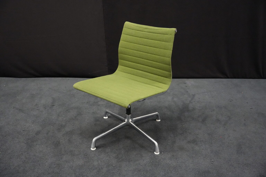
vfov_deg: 36.9
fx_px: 266
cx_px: 133
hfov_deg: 53.1
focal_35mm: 36
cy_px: 88
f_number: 4
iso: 12800
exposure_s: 1/100
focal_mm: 36
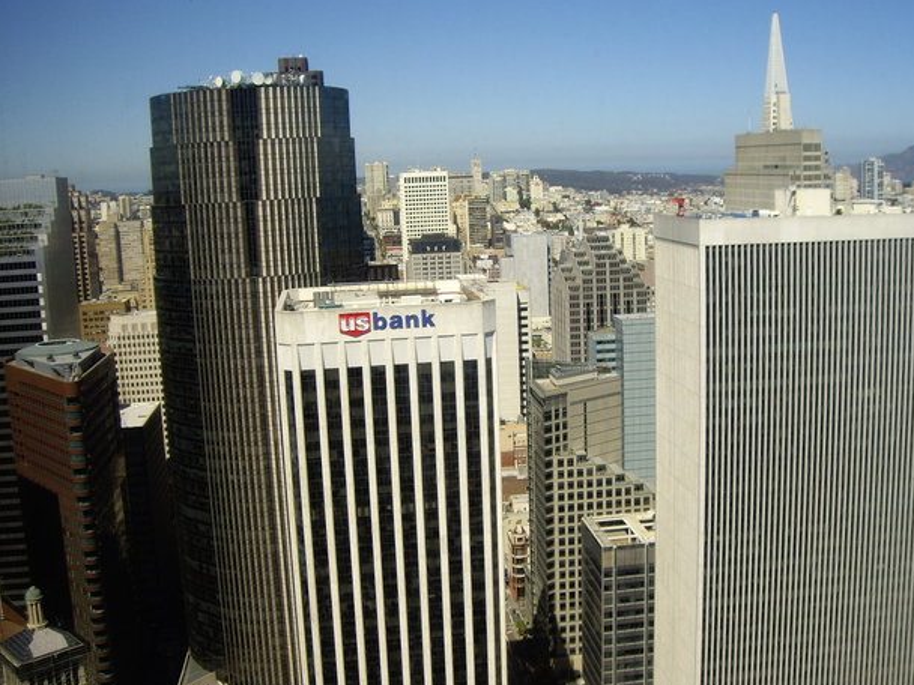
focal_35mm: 40
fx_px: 1056
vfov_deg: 36.0
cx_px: 480
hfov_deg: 46.8
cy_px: 333
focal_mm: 6.2
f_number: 4.3
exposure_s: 1/250
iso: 50
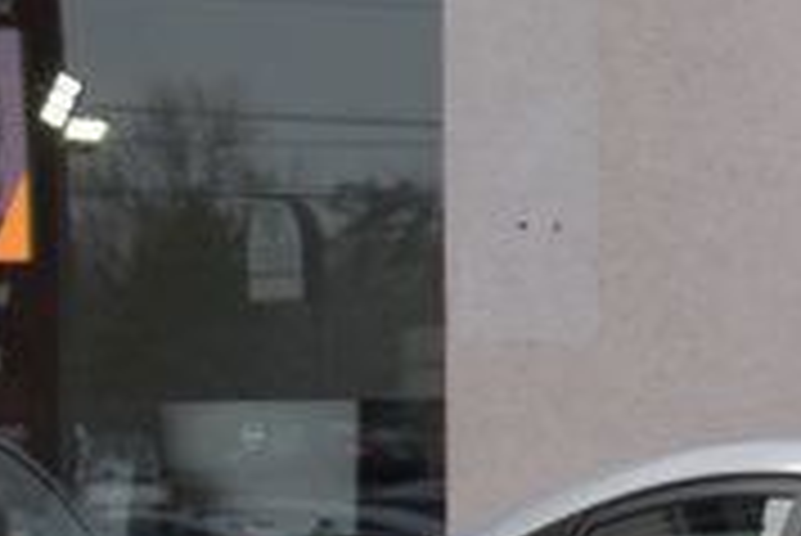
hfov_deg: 6.7
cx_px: 1822
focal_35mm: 293
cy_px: 410
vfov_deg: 4.7
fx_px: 6524
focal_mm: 34
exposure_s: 1/250
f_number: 4.5
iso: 200
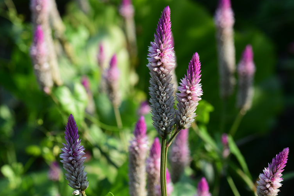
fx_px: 1631
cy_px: 107
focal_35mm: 200
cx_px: 157
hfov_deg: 10.3
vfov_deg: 6.9
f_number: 9
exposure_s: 1/100
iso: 100
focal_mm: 105
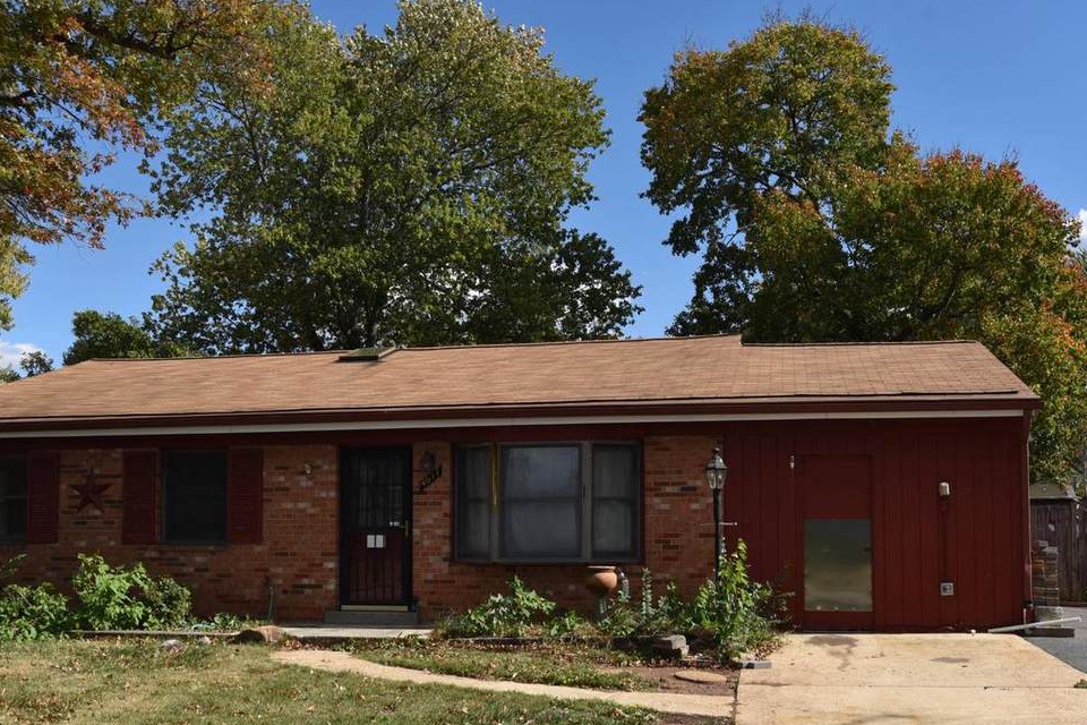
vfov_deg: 33.2
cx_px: 576
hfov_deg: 48.4
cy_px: 462
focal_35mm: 40
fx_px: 1208
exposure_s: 1/400
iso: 200
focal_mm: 30
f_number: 10
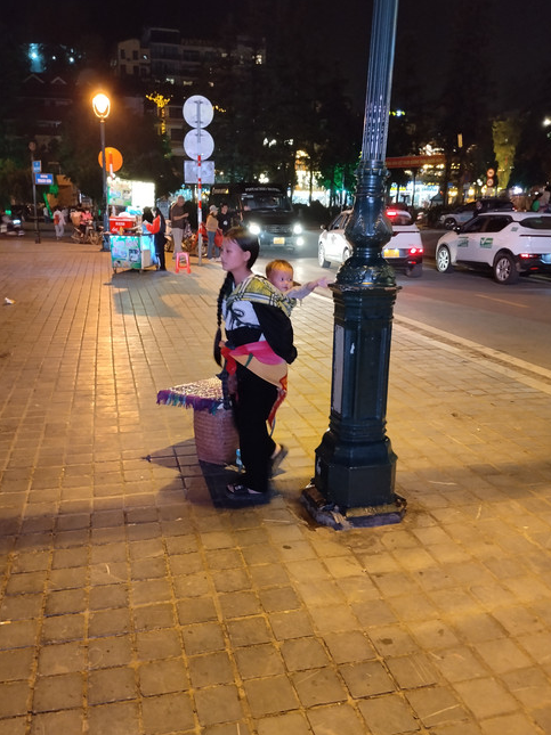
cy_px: 369
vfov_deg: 60.0
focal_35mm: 30
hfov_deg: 46.8
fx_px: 637
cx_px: 274
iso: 400
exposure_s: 1/20
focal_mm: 4.22
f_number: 1.8
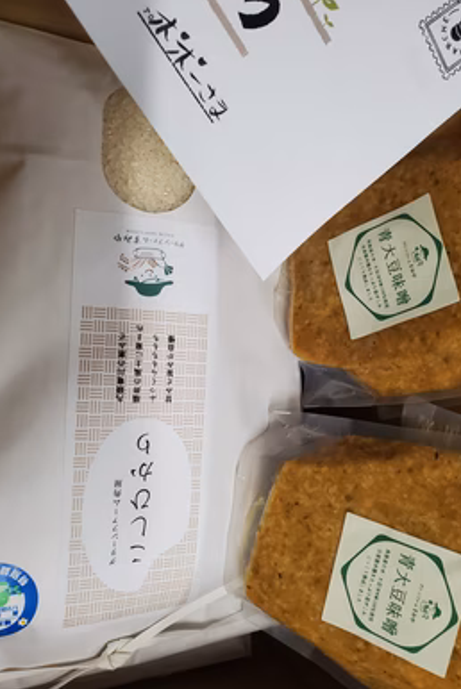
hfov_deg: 46.5
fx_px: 537
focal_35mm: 28
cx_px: 239
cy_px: 346
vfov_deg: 65.4
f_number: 2.4
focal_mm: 4.3
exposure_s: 1/120
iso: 250
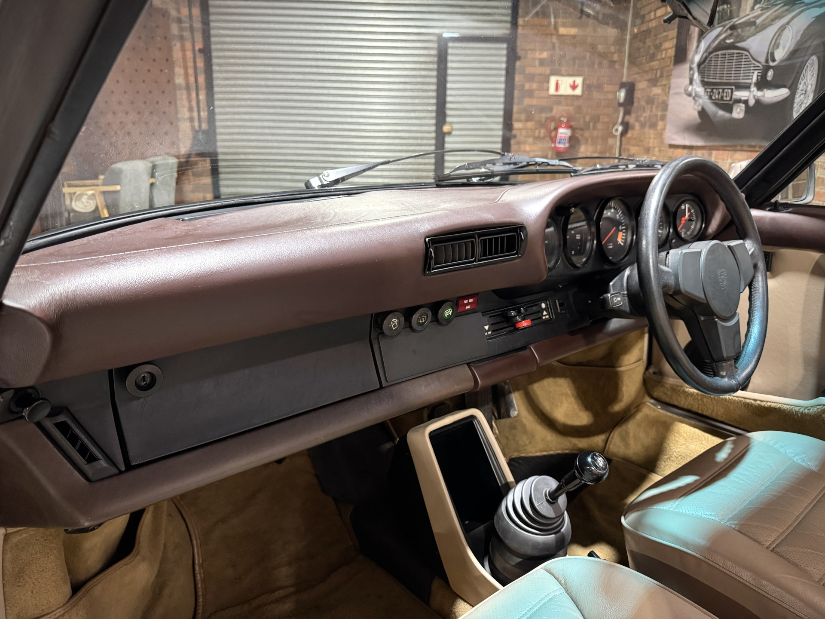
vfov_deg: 56.8
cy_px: 310
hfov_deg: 71.6
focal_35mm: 24
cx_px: 412
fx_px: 572
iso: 640
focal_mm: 6.76
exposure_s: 1/33
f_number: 1.78
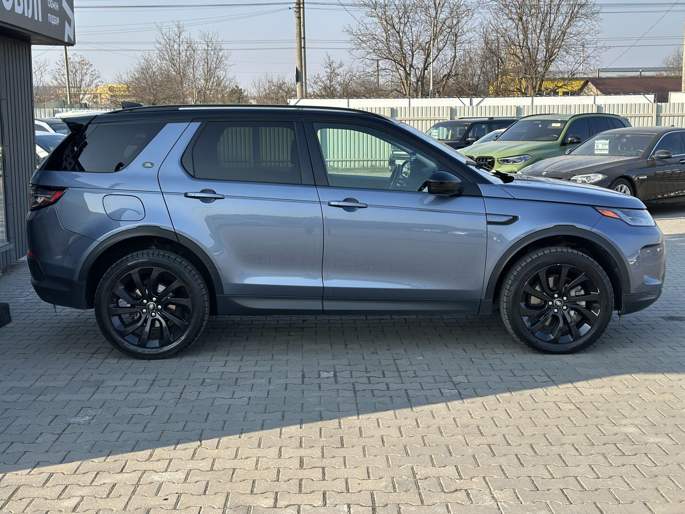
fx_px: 950
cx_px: 342
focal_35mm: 48
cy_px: 257
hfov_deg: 39.7
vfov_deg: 30.3
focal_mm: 6.86
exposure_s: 1/1376
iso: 80
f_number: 1.78
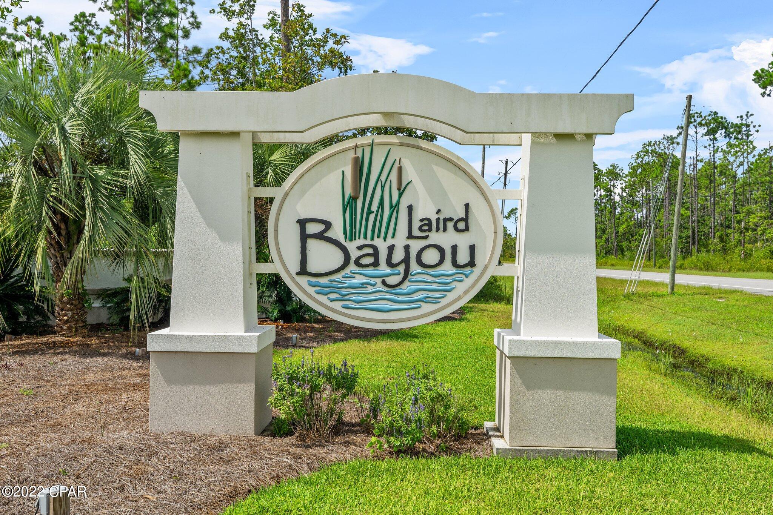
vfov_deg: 36.9
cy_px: 258
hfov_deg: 53.1
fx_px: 773
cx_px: 386
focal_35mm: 36
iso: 100
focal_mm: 24
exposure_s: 1/400
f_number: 4.5
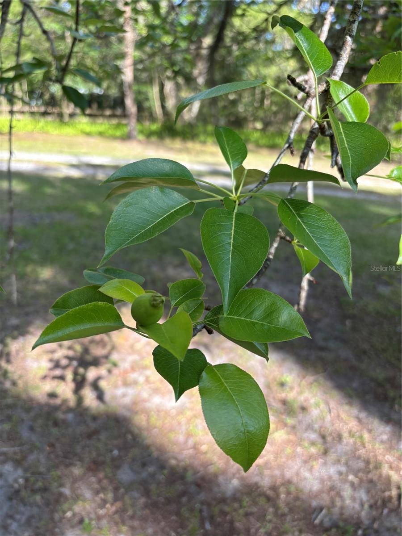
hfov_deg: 53.1
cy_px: 268
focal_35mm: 26
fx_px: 403
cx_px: 201
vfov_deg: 67.3
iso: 50
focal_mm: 5.96
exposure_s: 1/426
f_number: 1.6
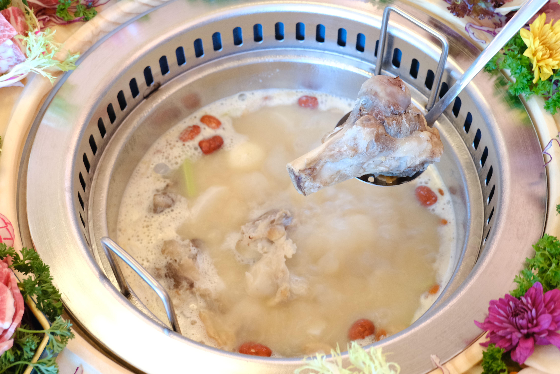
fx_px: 715
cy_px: 187
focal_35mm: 46
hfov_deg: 42.7
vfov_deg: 29.2
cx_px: 280
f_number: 5
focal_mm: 30.5
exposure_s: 1/8.5
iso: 2000
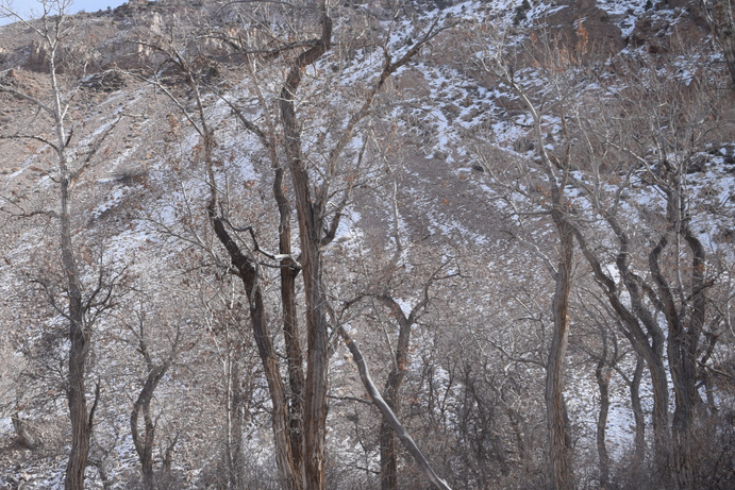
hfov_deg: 47.5
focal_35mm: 40
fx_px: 817
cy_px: 297
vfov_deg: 33.3
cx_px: 232
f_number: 9
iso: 200
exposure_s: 1/320
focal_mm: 18
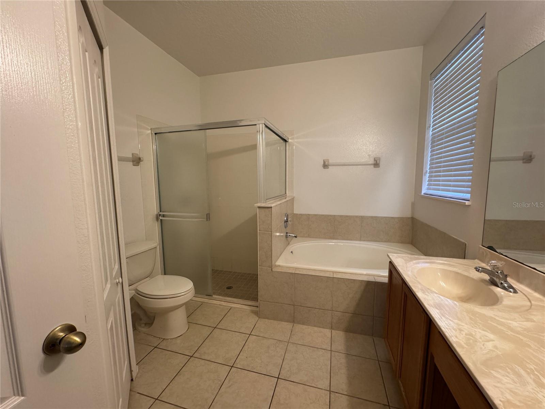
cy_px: 204
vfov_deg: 85.7
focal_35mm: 14
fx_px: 220
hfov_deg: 102.1
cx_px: 272
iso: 320
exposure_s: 1/120
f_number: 2.2
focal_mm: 2.22
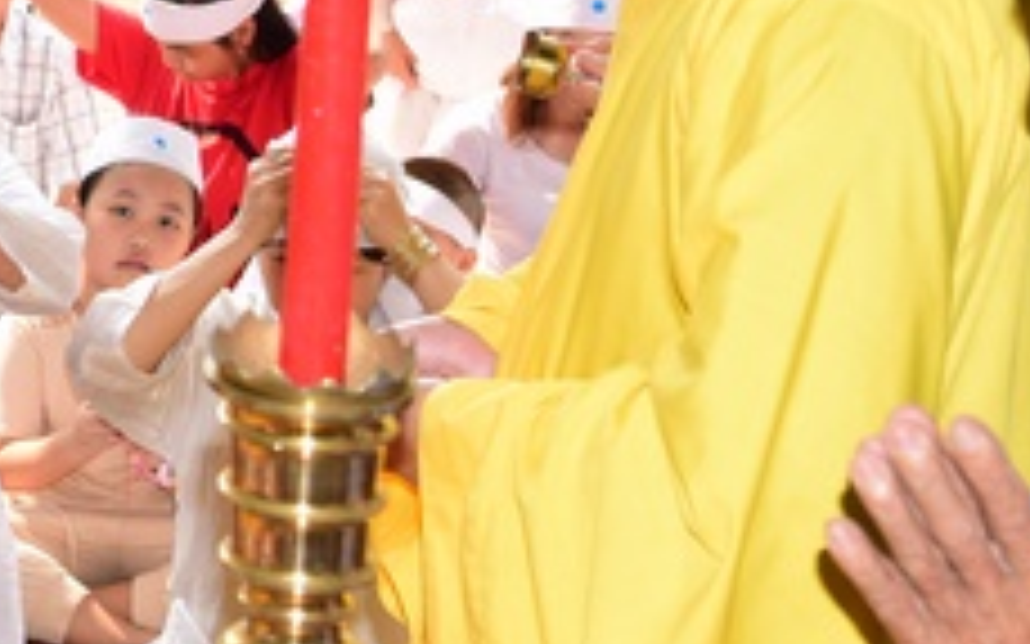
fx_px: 3087
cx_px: -346
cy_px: -5
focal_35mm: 110
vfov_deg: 11.8
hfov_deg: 17.6
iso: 250
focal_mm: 38
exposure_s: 1/100
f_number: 5.6
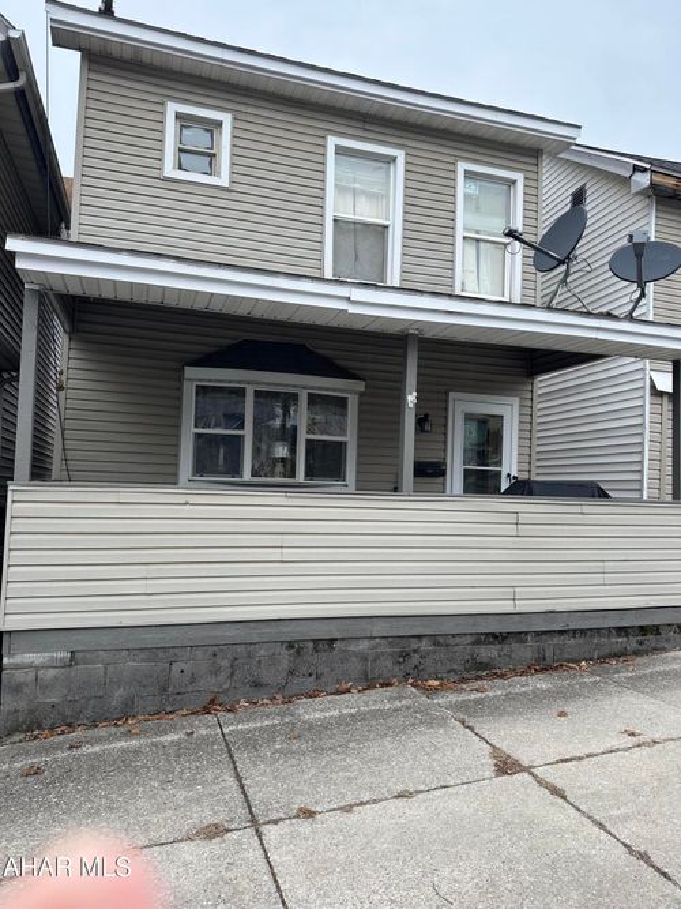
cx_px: 340
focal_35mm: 24
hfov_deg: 56.8
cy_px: 454
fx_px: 630
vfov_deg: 71.6
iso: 80
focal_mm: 6.86
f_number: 1.78
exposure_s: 1/1119
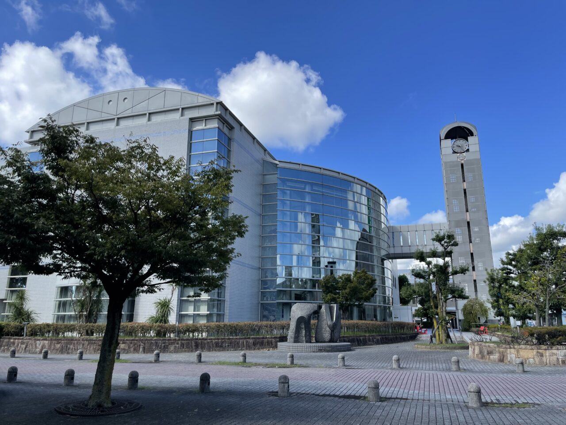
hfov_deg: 67.3
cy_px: 212
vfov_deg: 53.1
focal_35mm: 26
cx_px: 283
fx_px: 425
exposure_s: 1/2212
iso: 32
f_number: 1.6
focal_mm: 4.2
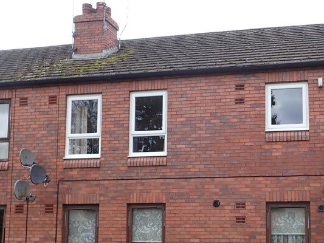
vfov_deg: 30.0
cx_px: 223
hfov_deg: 39.1
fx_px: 449
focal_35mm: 48
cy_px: 164
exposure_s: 1/320
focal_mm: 4.5
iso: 100
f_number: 2.8
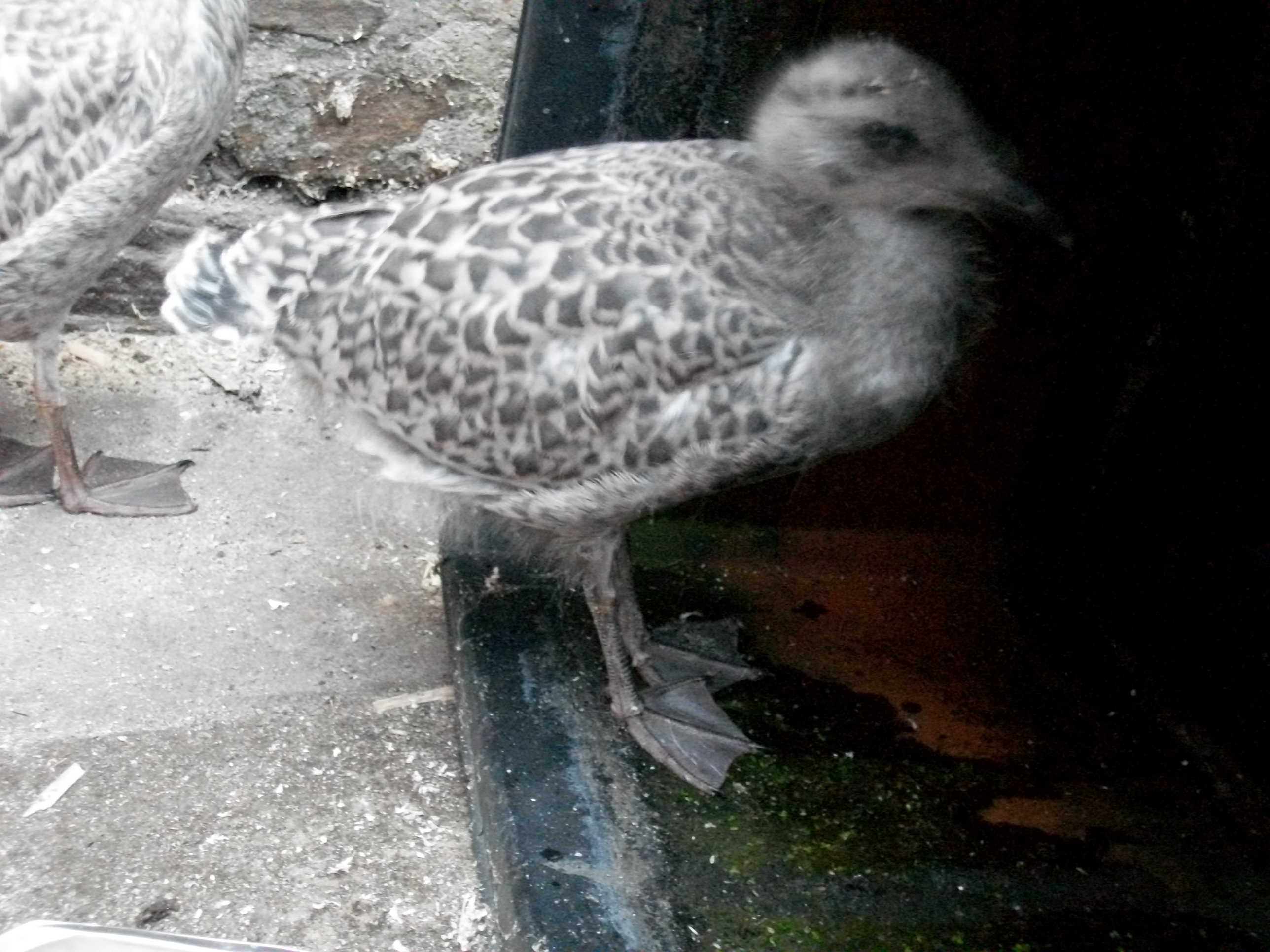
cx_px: 635
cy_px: 476
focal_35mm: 49
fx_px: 1798
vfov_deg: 29.7
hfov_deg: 38.9
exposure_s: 1/8
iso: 800
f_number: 3.6
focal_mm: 8.8
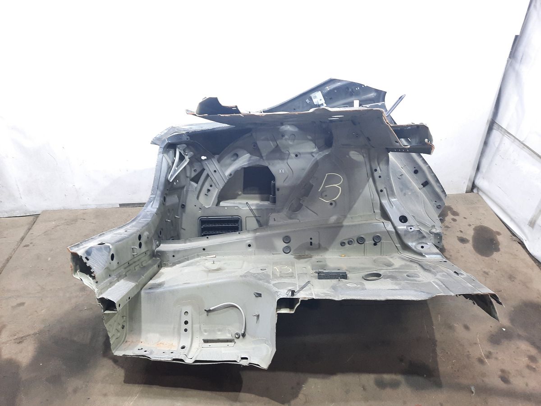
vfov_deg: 54.9
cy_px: 203
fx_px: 391
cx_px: 270
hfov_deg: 69.4
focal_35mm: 25
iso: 250
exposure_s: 1/33
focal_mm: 4.6
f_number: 2
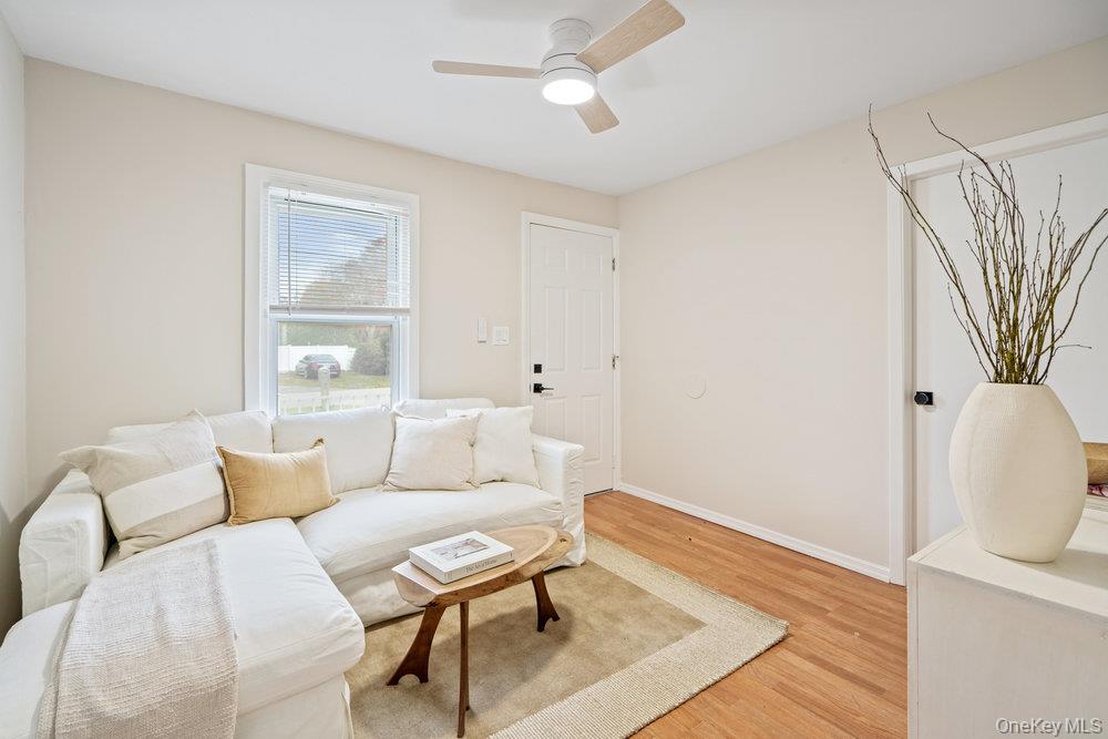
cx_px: 554
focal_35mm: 16
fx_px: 492
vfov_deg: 73.8
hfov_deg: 96.7
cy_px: 370
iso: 800
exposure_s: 1/10
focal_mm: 16
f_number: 5.6
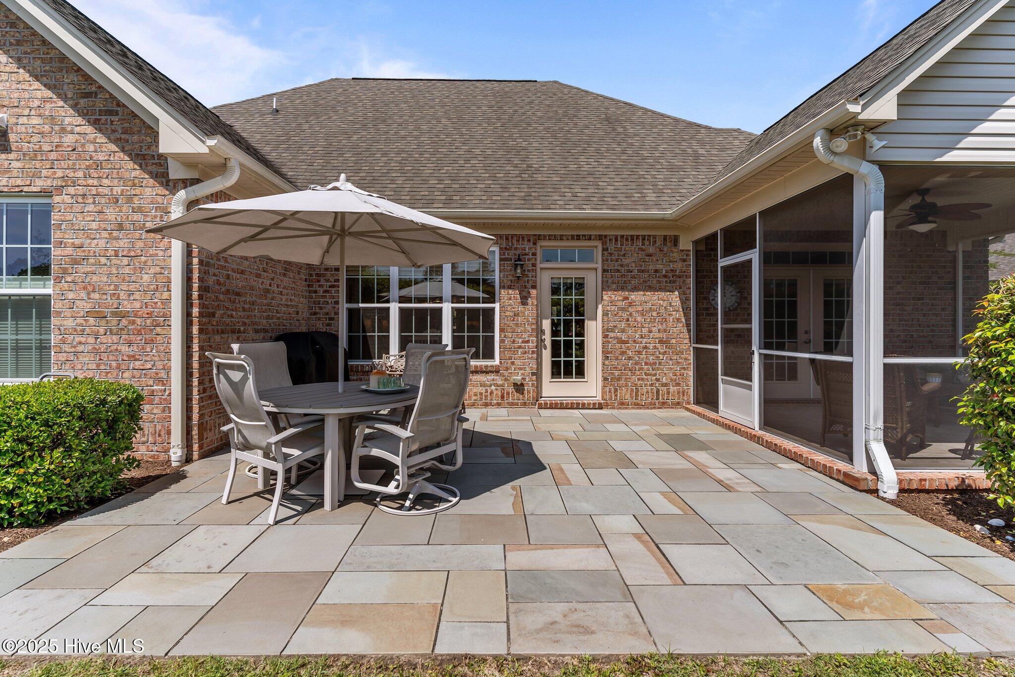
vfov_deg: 70.4
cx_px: 508
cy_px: 338
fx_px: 479
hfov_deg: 93.3
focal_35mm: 17
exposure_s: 1/1250
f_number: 4.5
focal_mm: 17
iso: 125
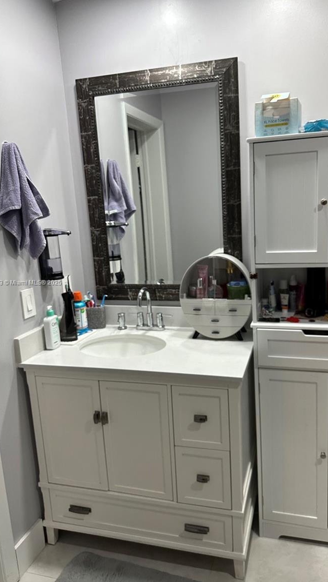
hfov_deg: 42.7
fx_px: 417
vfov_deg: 69.8
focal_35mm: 27
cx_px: 195
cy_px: 283
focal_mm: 6.86
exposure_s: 1/120
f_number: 1.78
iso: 200
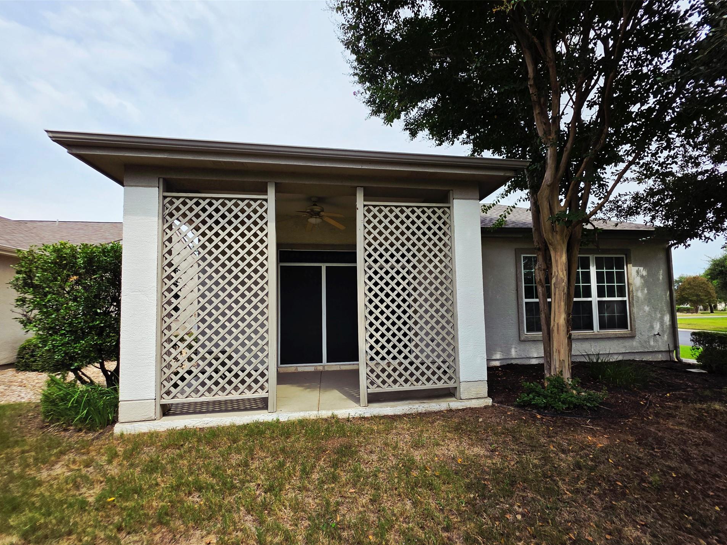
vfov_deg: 85.5
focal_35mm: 14
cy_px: 293
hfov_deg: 102.0
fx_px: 294
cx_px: 373
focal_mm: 2.2
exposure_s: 1/2000
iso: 40
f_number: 1.9
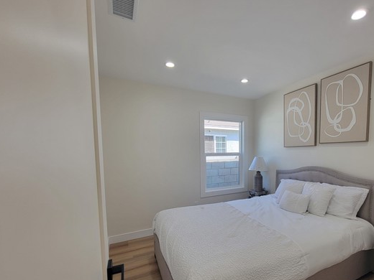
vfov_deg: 77.6
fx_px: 173
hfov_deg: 93.3
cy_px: 160
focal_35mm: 16
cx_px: 224
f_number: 2.2
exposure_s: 1/120
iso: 100
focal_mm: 2.2
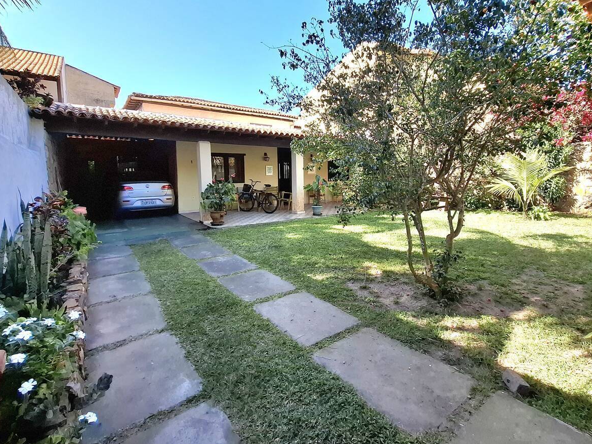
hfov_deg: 94.4
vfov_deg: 77.9
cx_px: 313
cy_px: 199
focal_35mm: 16
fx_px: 274
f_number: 2.2
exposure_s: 1/417
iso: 40
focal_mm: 1.74
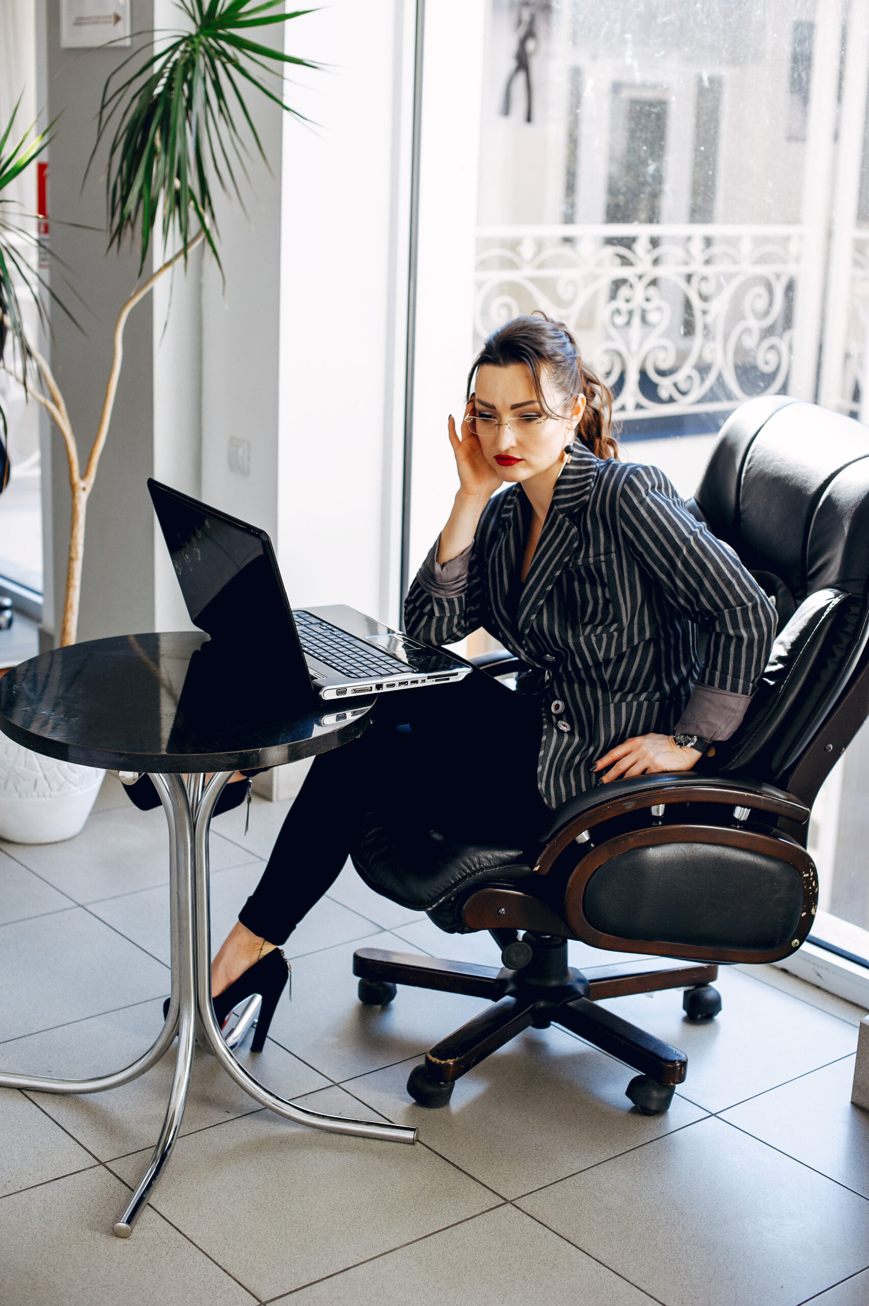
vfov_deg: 39.6
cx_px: 434
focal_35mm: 50
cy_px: 653
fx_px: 1813
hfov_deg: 27.0
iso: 500
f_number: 3.2
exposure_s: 1/400
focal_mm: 50
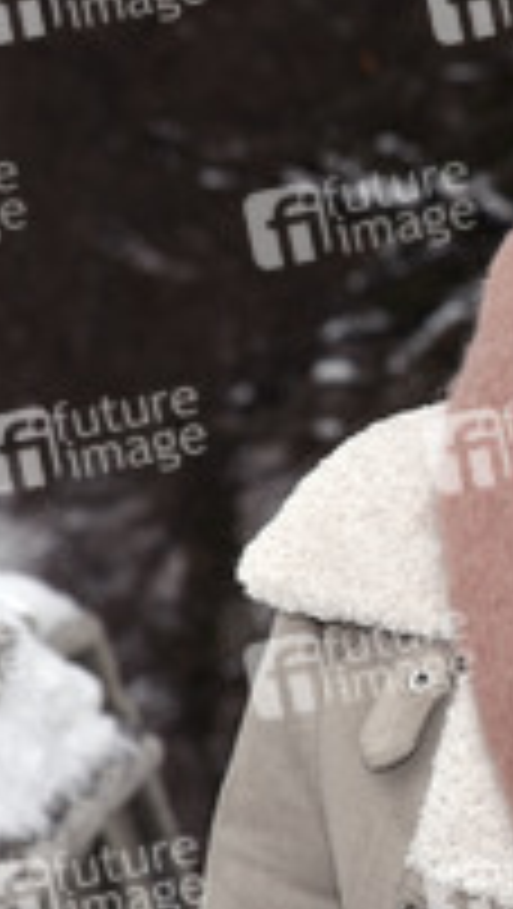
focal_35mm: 201
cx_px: 871
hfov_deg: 6.0
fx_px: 4849
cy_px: 328
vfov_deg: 10.7
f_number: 10
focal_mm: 86
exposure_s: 1/160
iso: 160
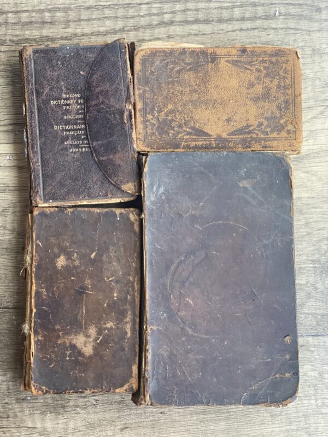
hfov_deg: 28.0
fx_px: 657
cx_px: 164
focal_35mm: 52
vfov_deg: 36.8
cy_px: 218
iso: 160
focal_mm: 6
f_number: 2
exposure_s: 1/120
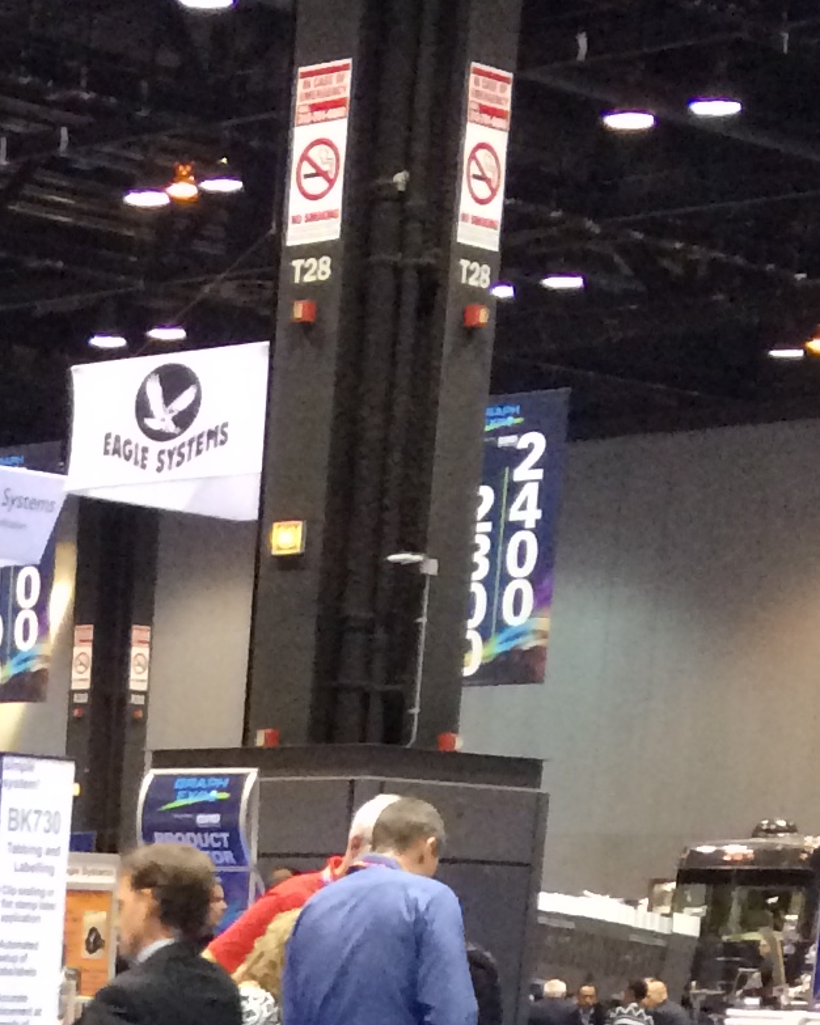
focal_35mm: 118
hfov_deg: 12.7
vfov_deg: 13.9
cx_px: -231
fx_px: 3581
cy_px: 2026
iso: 200
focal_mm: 4.15
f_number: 2.2
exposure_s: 1/30
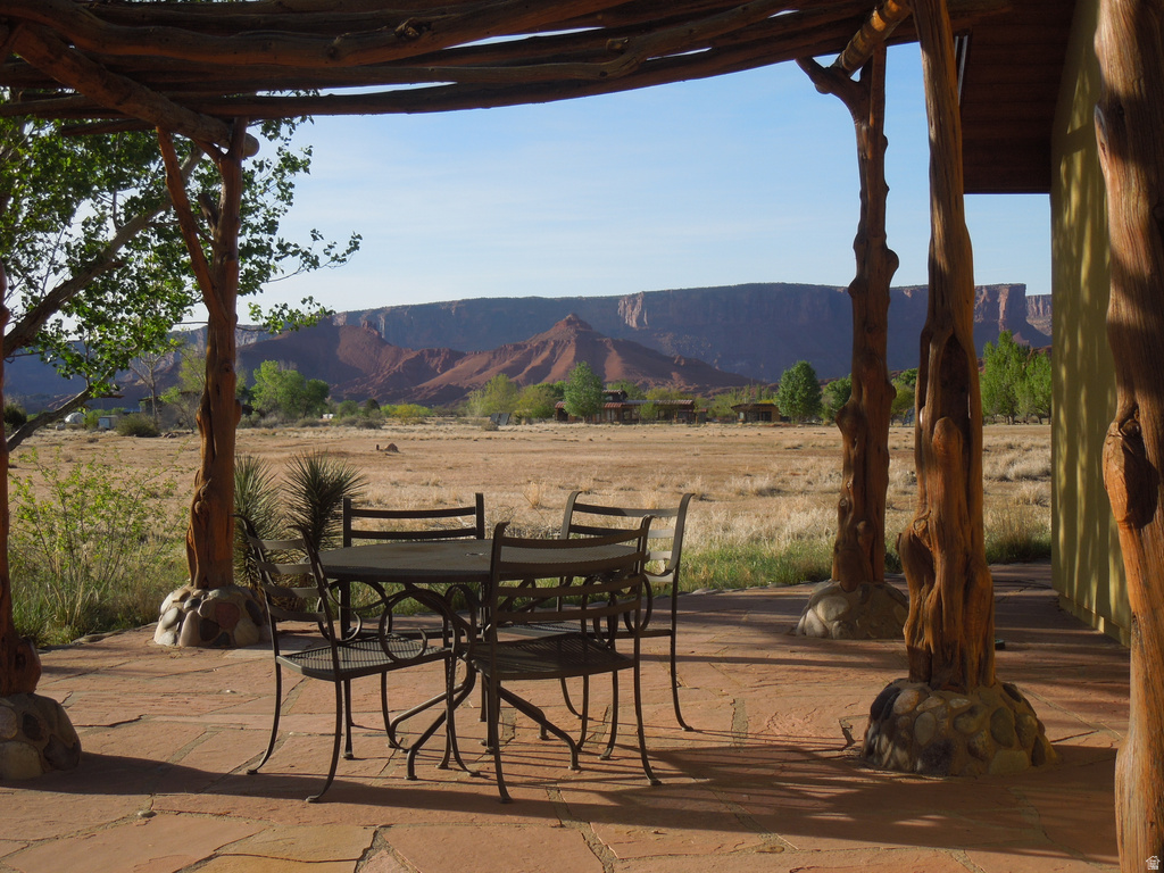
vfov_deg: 27.0
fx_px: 1816
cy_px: 436
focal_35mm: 54
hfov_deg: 35.5
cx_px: 582
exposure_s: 1/640
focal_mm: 9.8
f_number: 4.2
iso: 100
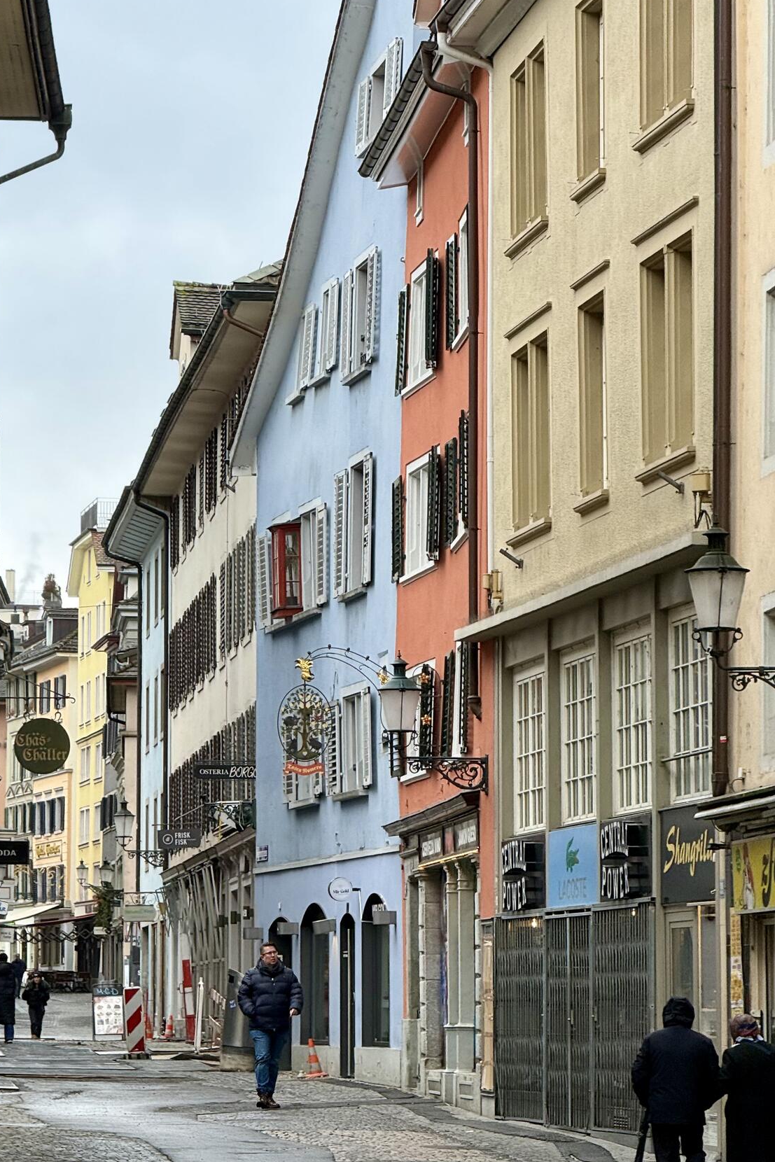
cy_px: 619
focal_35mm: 154
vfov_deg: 13.3
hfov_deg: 8.9
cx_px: 272
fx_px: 4971
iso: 50
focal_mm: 15.66
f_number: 2.8
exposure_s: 1/138
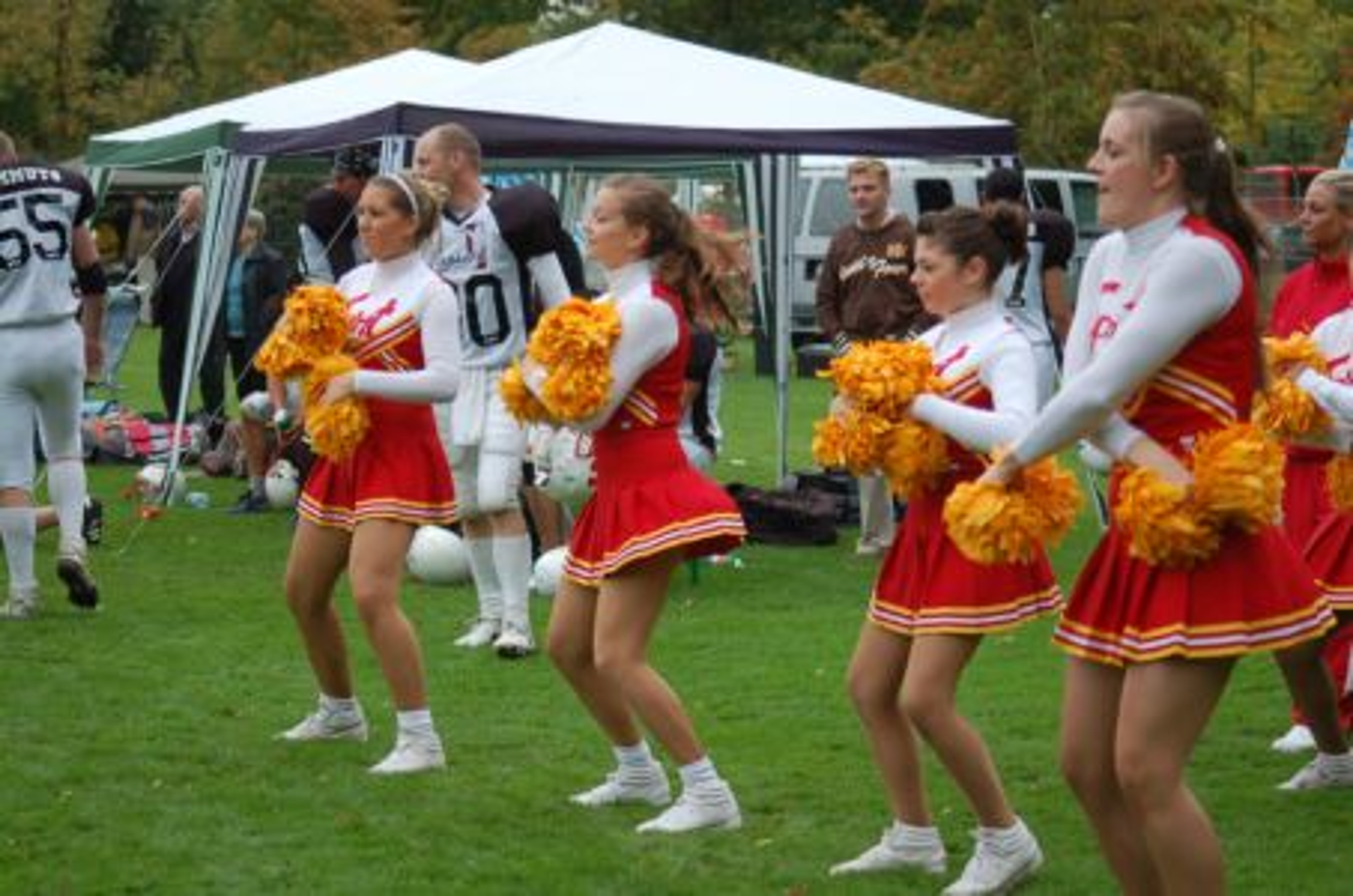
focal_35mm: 105
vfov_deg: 13.0
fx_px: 3938
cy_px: 448
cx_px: 676
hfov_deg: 19.5
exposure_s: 1/640
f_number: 4
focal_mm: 70
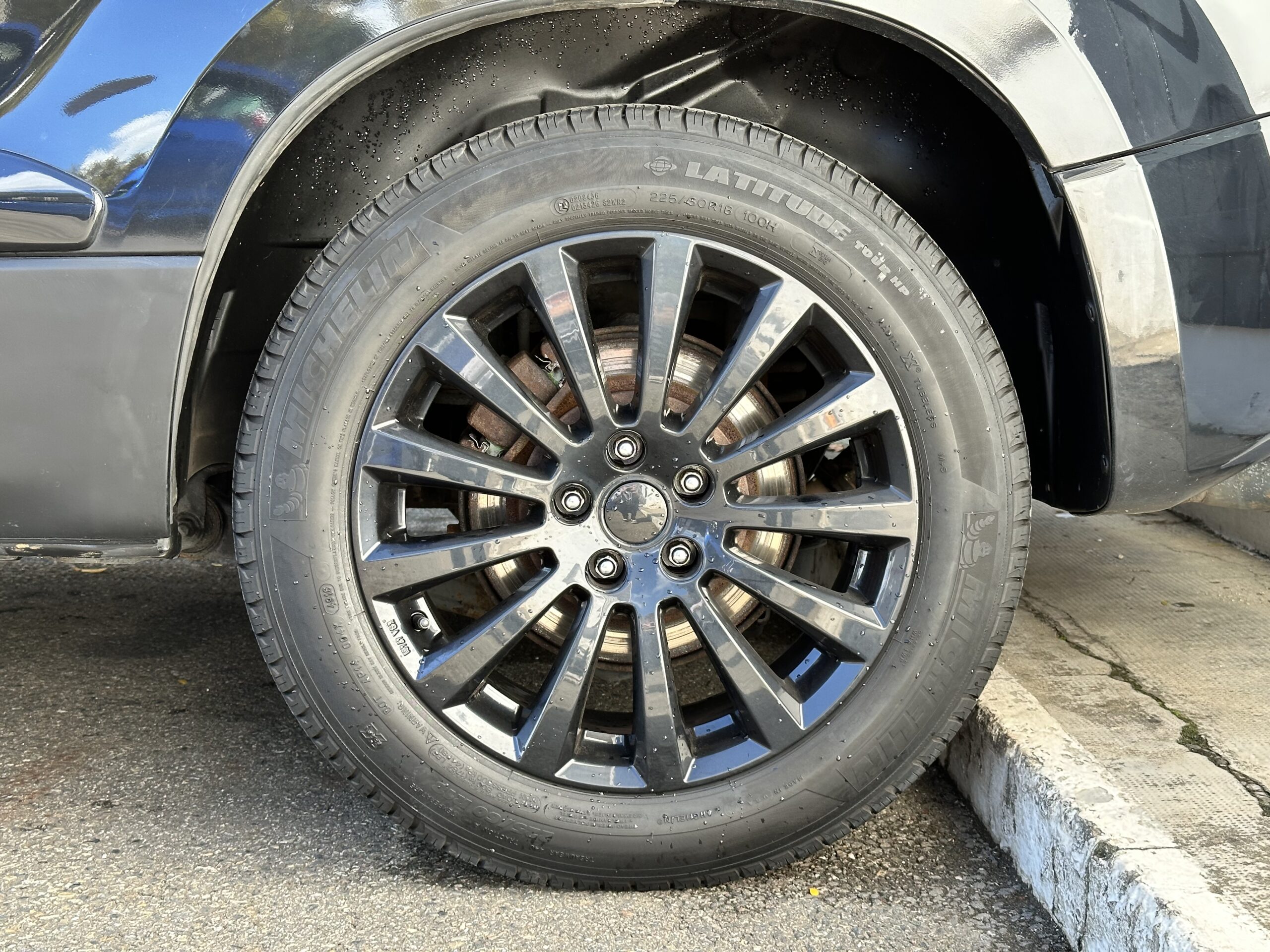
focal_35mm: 48
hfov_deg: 39.7
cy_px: 476
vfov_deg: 30.3
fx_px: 1761
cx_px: 635
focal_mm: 6.86
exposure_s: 1/228
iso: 64
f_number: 1.78
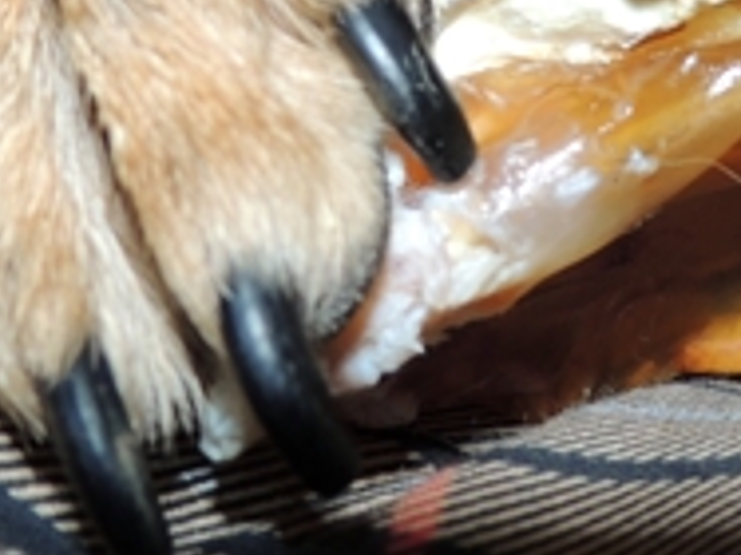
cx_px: 594
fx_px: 1925
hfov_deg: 21.5
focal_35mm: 90
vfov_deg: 15.8
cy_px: -117
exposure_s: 1/30
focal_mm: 4.3
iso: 100
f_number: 3
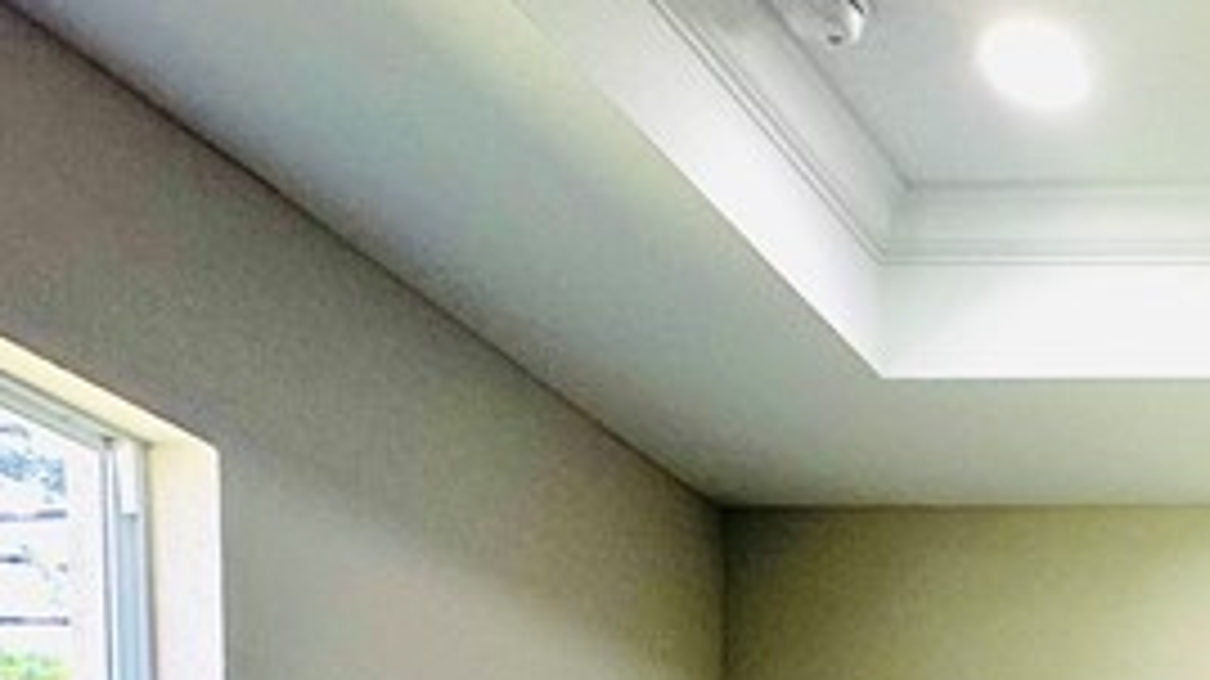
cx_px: 1646
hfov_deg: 28.3
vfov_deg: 16.9
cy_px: 1243
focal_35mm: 58
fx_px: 1860
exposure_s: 1/120
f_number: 2.2
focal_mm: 2.22
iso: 80
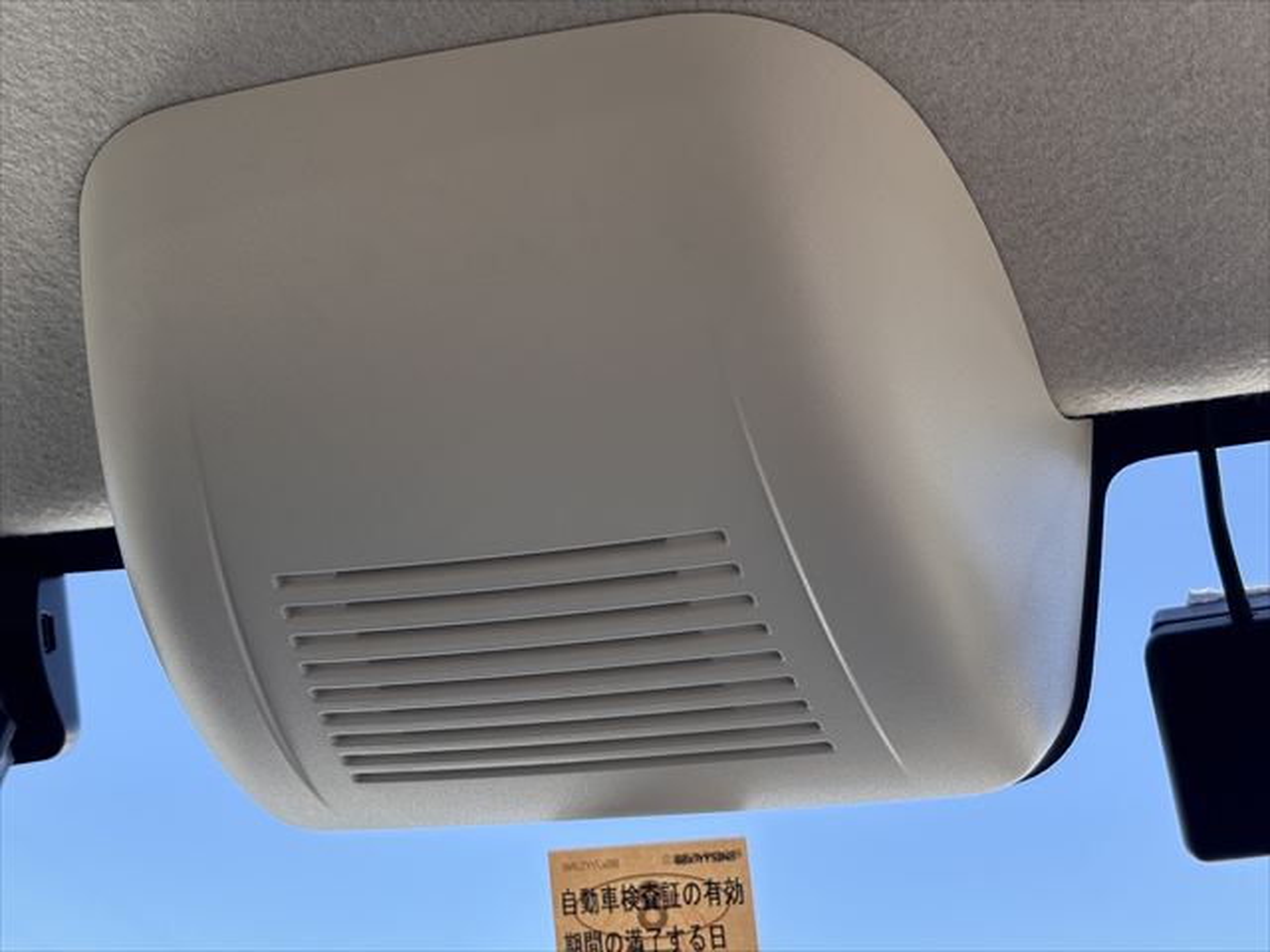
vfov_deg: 28.0
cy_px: 476
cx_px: 635
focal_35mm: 52
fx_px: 1908
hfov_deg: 36.8
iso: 32
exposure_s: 1/345
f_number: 1.6
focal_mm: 5.96
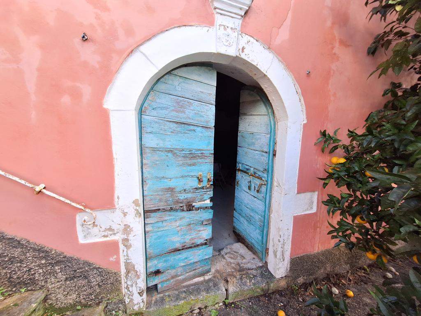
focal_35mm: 13
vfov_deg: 89.9
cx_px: 210
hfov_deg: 106.2
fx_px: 158
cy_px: 158
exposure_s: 1/100
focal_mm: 1.74
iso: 64
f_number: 2.2
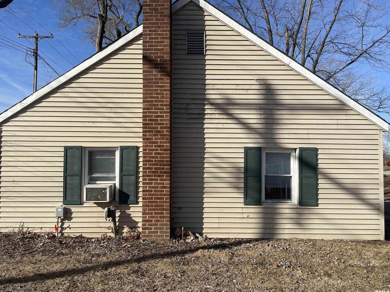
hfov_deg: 65.3
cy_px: 146
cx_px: 193
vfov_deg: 51.3
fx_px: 304
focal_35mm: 27
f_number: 1.6
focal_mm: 4.2
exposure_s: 1/4132
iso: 32
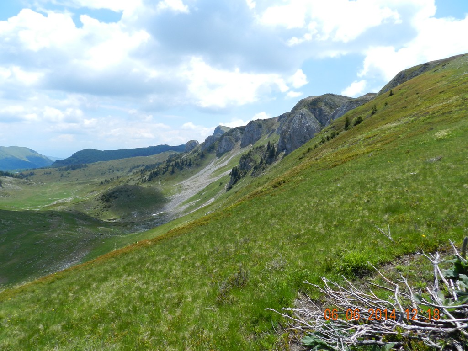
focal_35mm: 23
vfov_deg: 58.9
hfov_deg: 73.9
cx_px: 234
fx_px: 311
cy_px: 176
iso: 160
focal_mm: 4
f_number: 4
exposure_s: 1/800
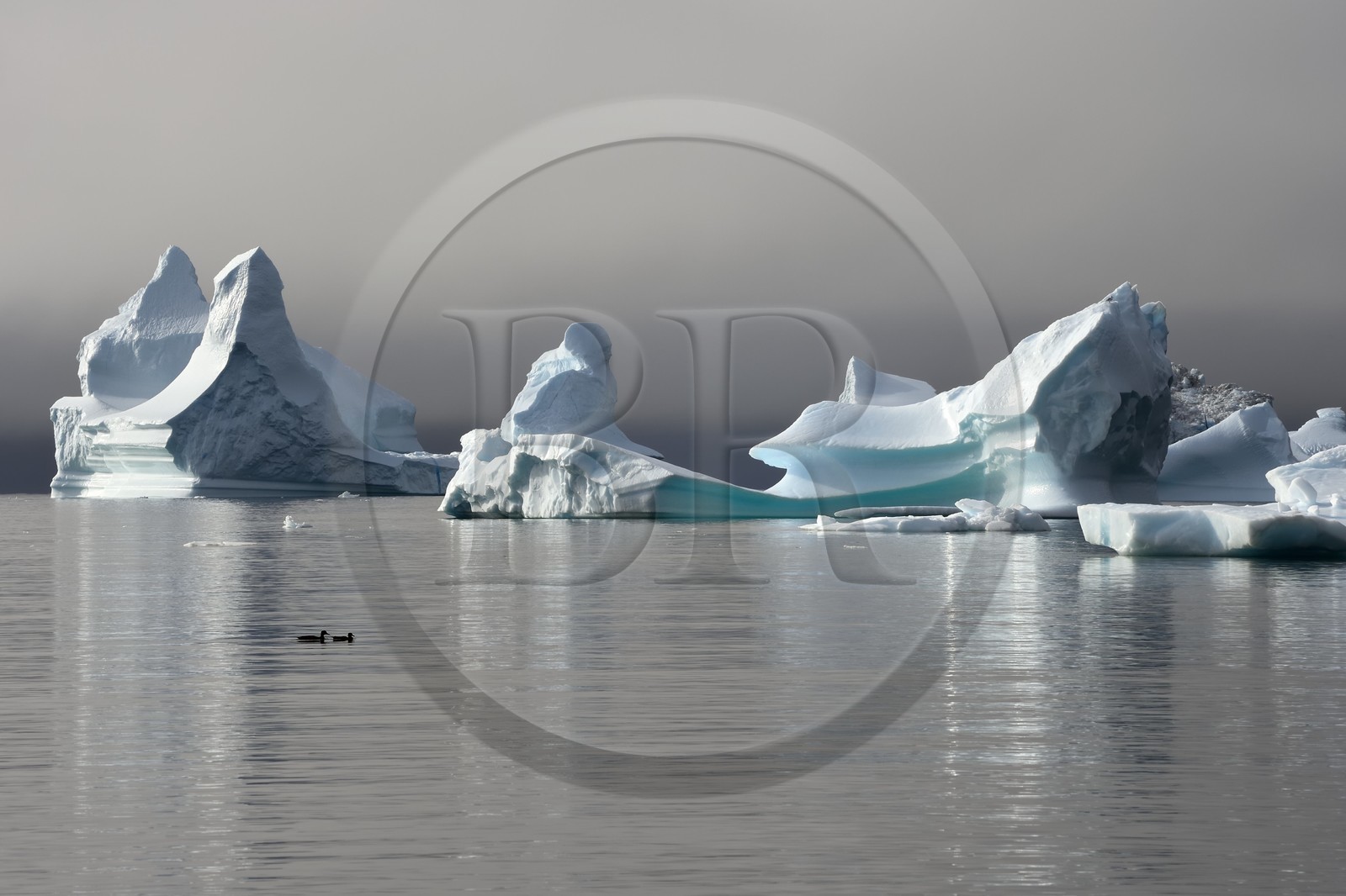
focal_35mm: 200
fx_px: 7476
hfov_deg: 10.3
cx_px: 673
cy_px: 448
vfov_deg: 6.9
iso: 200
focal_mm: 200
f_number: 16
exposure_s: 1/320
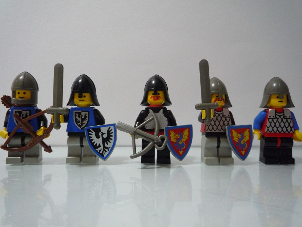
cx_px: 151
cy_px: 114
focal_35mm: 25
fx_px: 218
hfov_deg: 69.4
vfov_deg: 54.9
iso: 400
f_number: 2.8
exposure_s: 1/25
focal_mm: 4.4
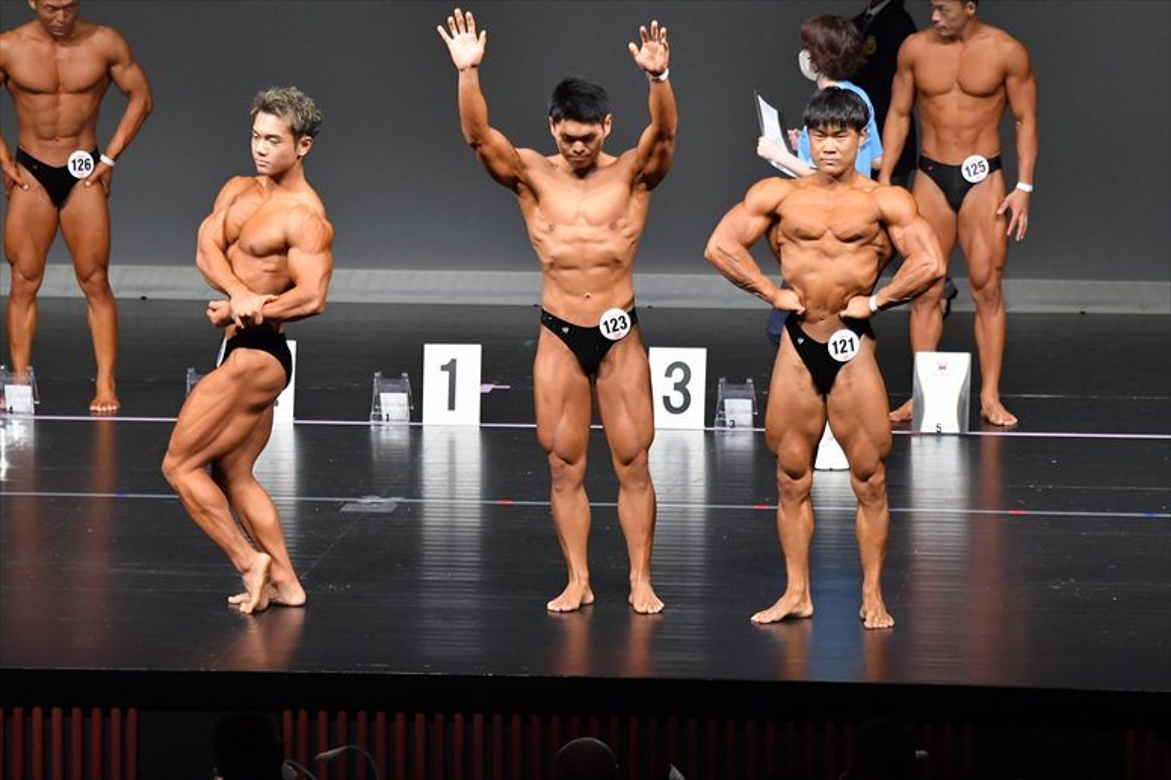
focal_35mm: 255
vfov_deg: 5.4
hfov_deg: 8.1
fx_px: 8291
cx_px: 586
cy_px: 390
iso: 5000
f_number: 5.6
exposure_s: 1/400
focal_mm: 170
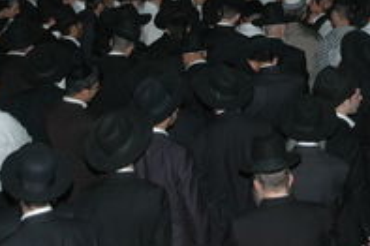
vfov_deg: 16.9
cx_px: 239
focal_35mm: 79
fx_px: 811
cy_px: 8
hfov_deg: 25.6
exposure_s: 1/60
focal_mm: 26
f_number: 5
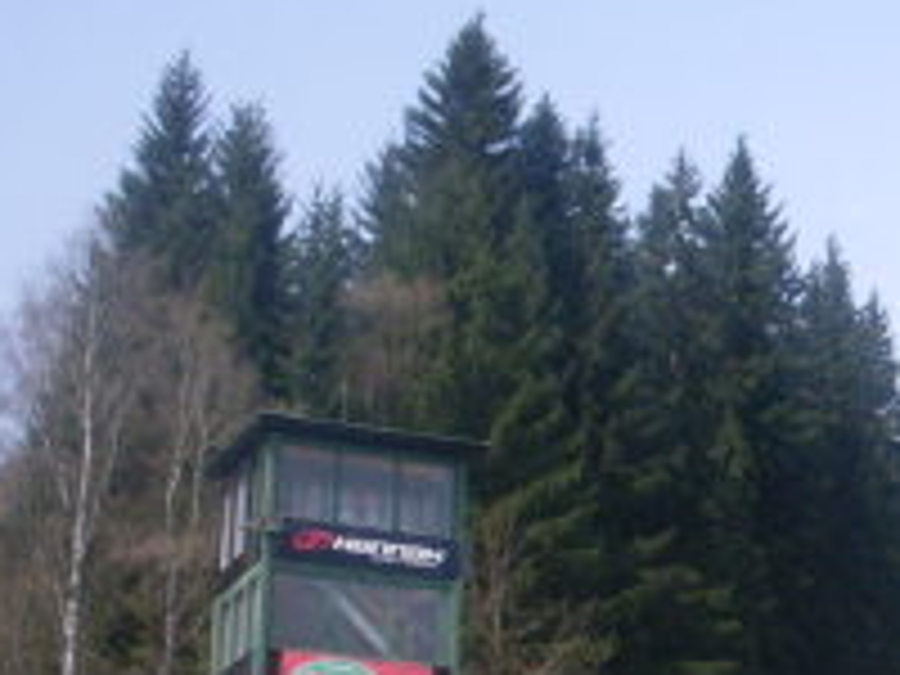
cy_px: 716
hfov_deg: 20.6
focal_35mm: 91
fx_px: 2366
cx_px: 958
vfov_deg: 15.8
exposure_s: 1/180
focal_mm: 6.3
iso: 80
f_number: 8.4
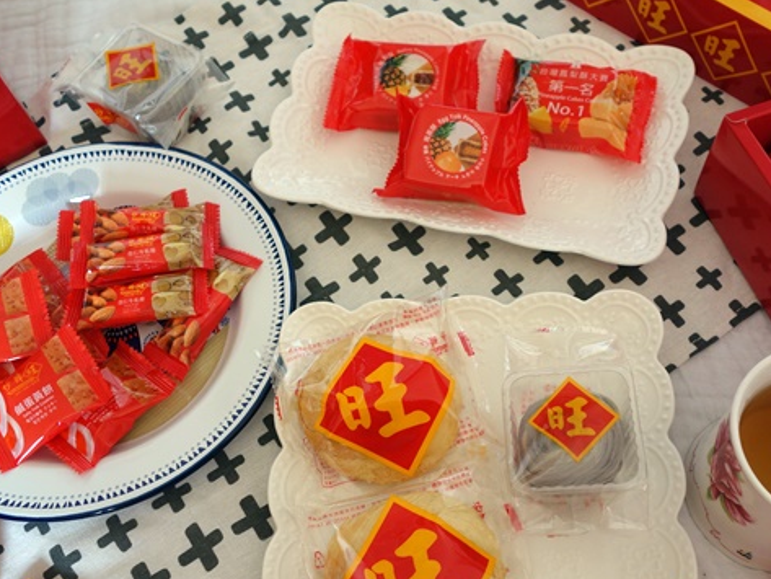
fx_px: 824
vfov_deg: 38.5
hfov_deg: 50.1
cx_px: 414
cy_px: 348
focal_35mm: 37
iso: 400
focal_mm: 10.4
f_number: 3.2
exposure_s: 1/30
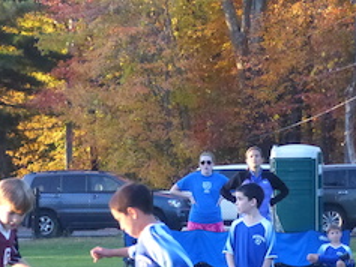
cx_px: 181
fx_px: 3282
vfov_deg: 4.7
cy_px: 288
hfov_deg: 6.2
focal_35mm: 319
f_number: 2.8
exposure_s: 1/250
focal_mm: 25.6
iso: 800
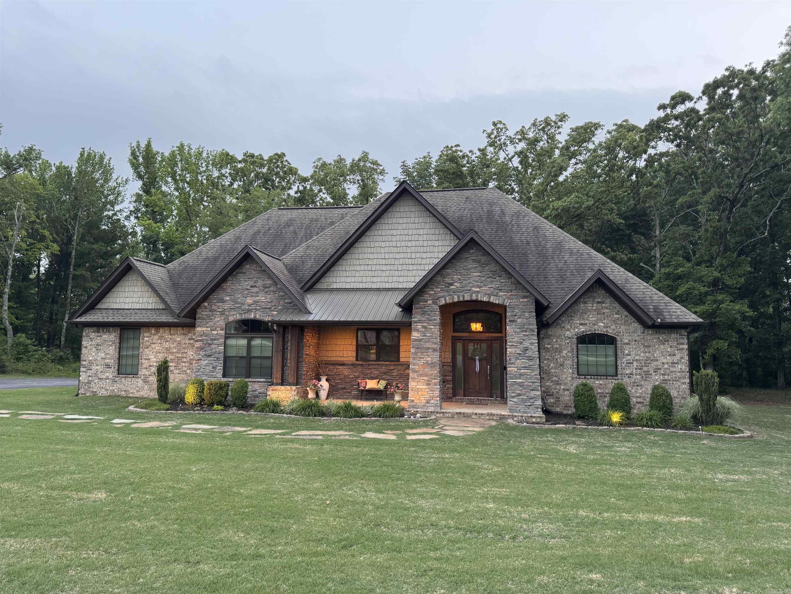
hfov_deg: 71.6
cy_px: 297
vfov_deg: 56.8
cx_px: 396
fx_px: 548
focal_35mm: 24
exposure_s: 1/60
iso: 200
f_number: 1.78
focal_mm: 6.76
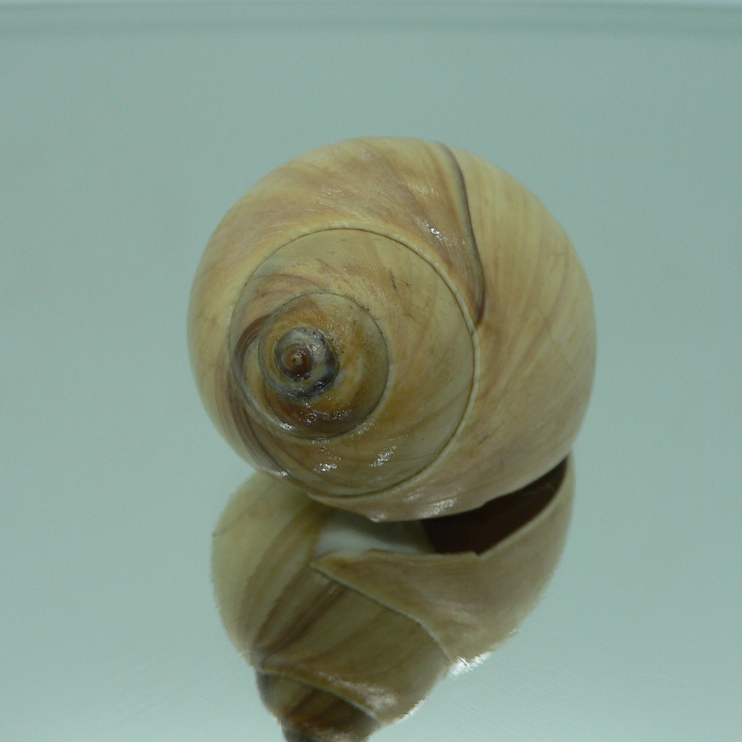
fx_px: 1019
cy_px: 365
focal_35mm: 42
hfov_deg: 40.0
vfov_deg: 40.0
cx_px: 367
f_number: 2.8
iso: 80
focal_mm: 4.6
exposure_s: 1/60
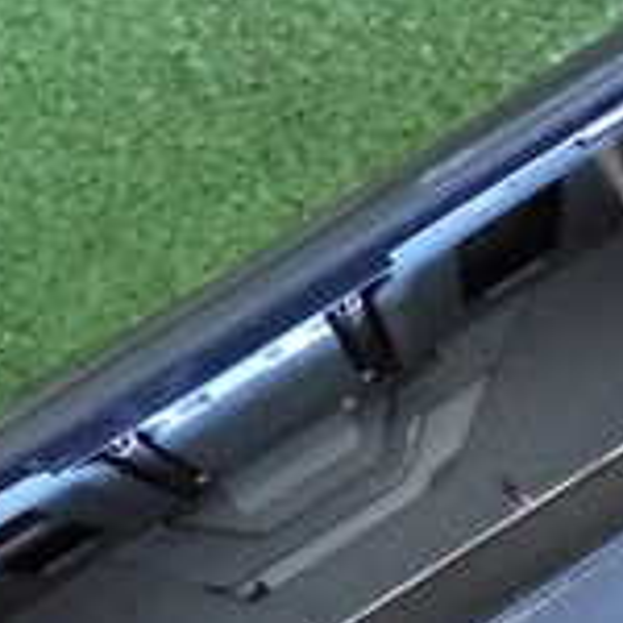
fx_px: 2952
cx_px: 719
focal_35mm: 145
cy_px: 287
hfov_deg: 11.8
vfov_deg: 12.0
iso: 2500
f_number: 2.8
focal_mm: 7.31
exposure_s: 1/125
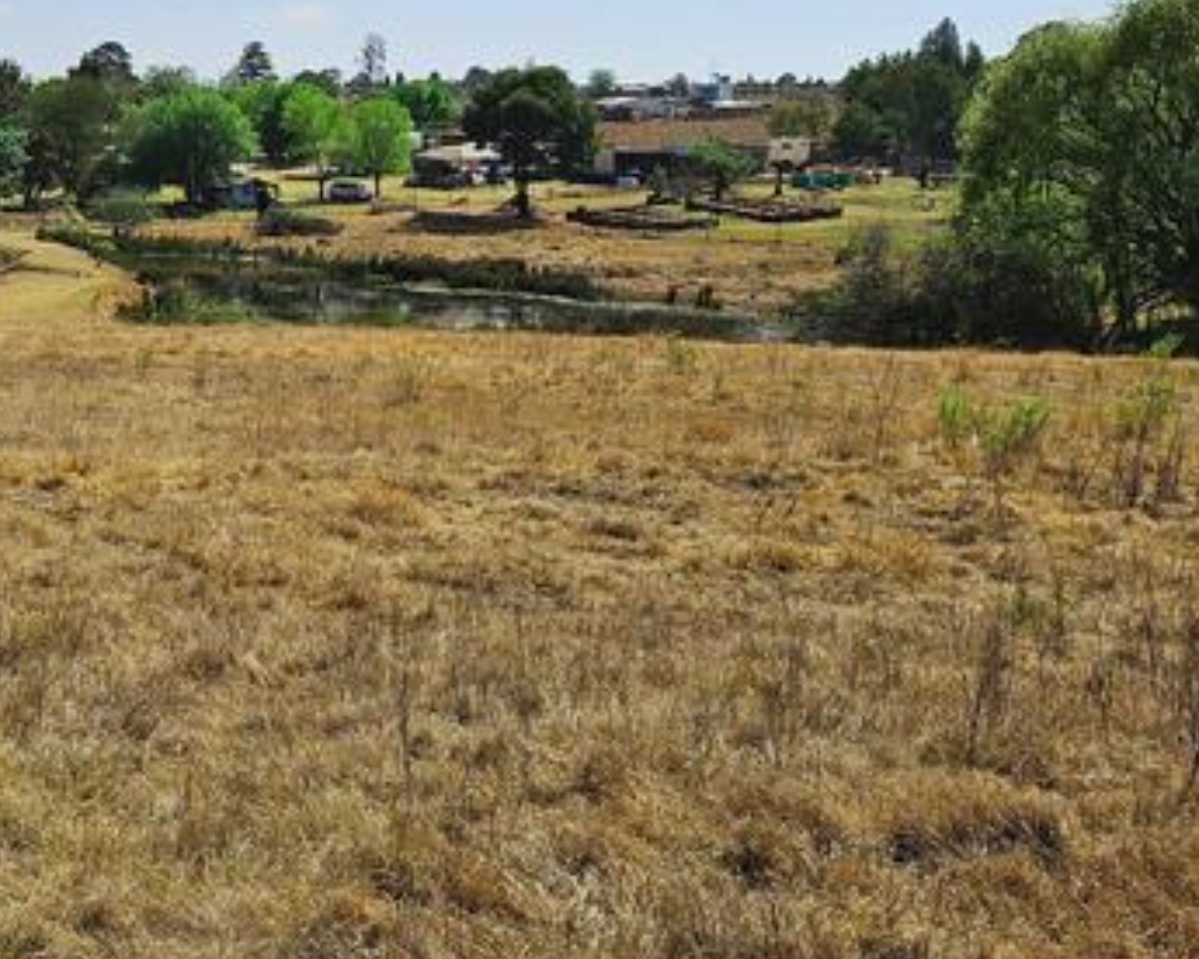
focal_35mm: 52
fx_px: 1845
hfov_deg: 34.5
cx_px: 188
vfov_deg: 28.8
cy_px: 254
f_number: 1.7
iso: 10
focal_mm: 6.3
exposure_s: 1/1449
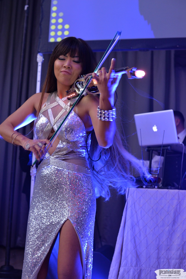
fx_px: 387
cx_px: 93
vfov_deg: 39.6
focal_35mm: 50
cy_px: 140
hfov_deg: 27.0
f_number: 4.5
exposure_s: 1/80
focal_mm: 50
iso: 2000
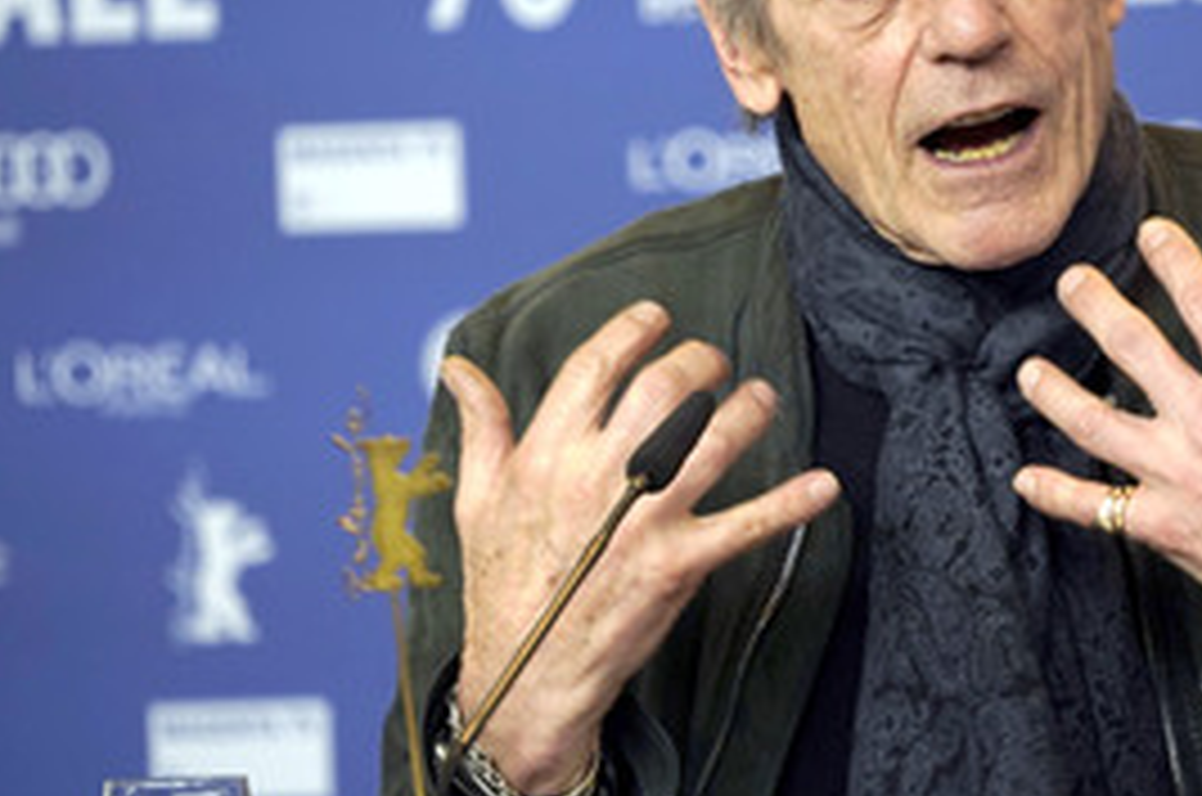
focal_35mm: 945
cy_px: 310
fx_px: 31496
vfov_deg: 1.4
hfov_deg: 2.2
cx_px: 795
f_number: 6.3
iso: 1600
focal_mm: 559
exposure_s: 1/200
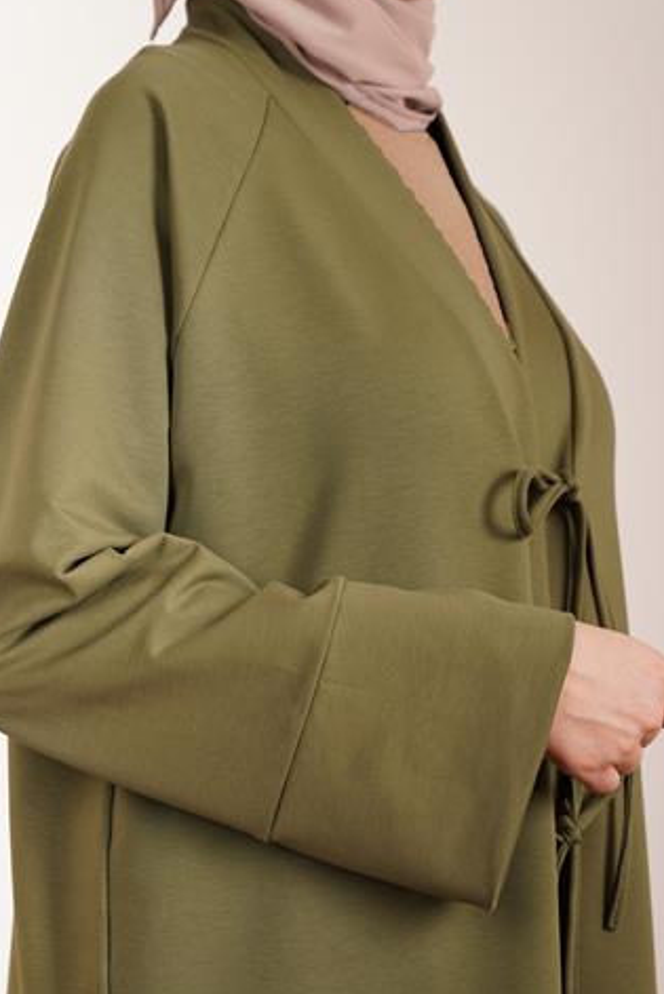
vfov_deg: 22.8
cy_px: 604
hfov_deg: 15.4
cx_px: 348
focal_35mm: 89
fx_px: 2460
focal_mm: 70
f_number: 5
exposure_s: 1/500
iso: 125
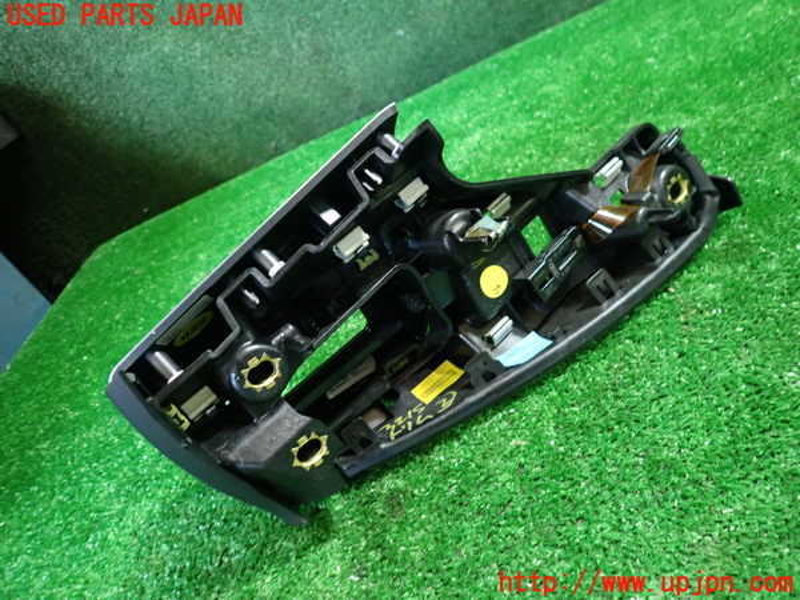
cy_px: 300
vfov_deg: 54.9
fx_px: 578
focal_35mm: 25
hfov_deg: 69.4
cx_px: 400
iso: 320
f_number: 2
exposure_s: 1/30
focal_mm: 4.5
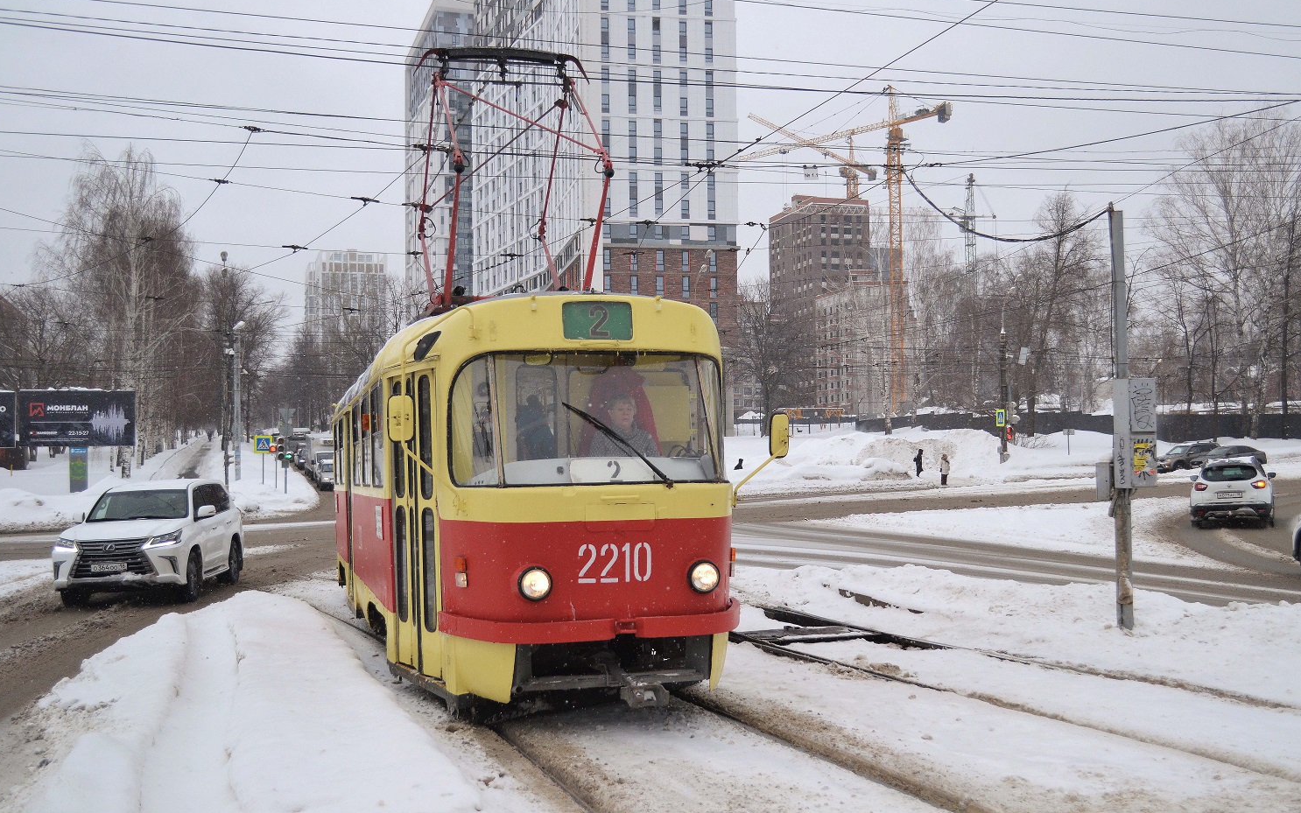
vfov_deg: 34.4
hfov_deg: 52.7
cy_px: 425
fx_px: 1312
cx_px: 646
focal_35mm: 37
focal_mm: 24
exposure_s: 1/1000
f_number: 4.5
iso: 400
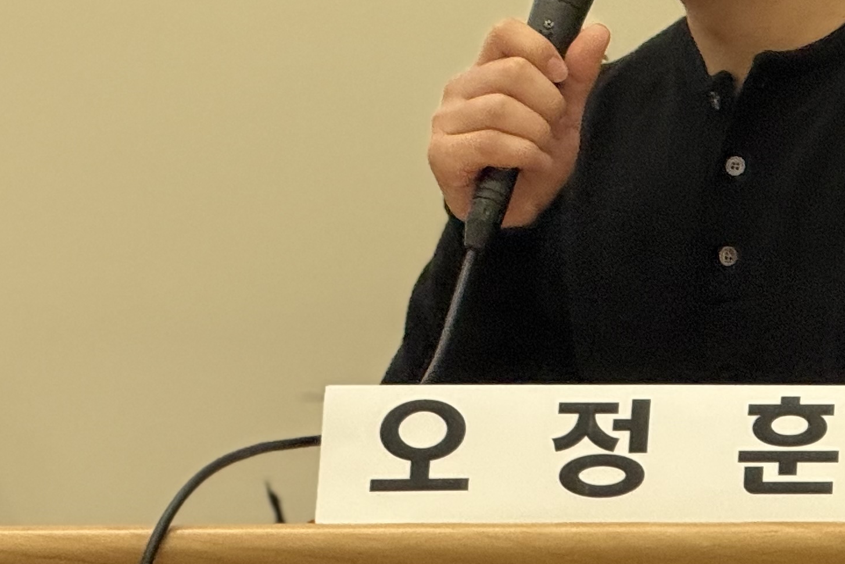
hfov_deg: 5.9
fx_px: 8122
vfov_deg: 4.0
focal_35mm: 346
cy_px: -195
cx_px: 723
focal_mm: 15.66
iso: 250
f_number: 2.8
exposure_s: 1/120
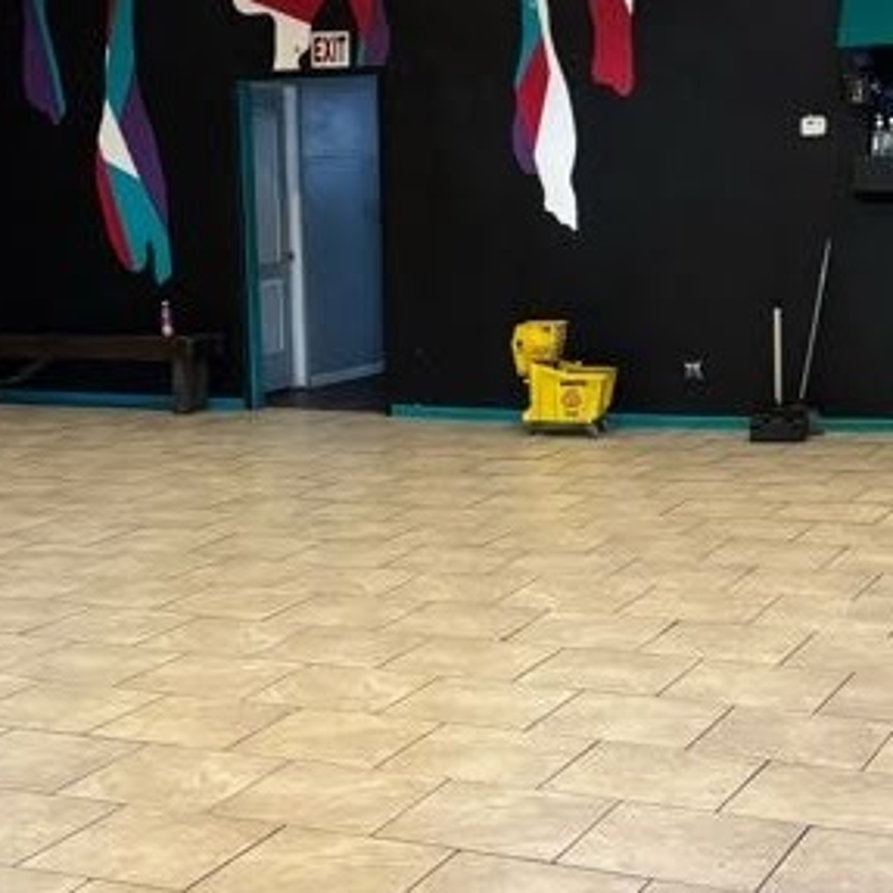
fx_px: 1955
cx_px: 381
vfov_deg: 25.7
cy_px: 479
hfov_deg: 25.7
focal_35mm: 67
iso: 320
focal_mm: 5.96
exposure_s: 1/60
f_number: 1.6
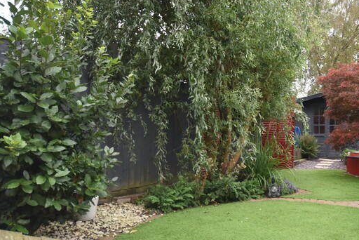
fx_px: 299
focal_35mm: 30
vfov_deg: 43.7
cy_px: 120
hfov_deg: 58.0
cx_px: 278
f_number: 5
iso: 450
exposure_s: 1/200
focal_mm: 10
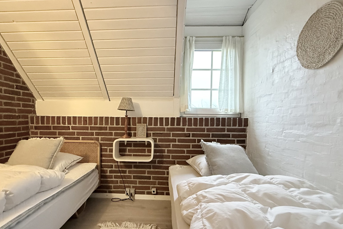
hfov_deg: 86.7
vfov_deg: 64.3
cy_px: 130
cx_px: 157
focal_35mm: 19
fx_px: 181
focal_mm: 2.22
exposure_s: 1/50
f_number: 2.2
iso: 800
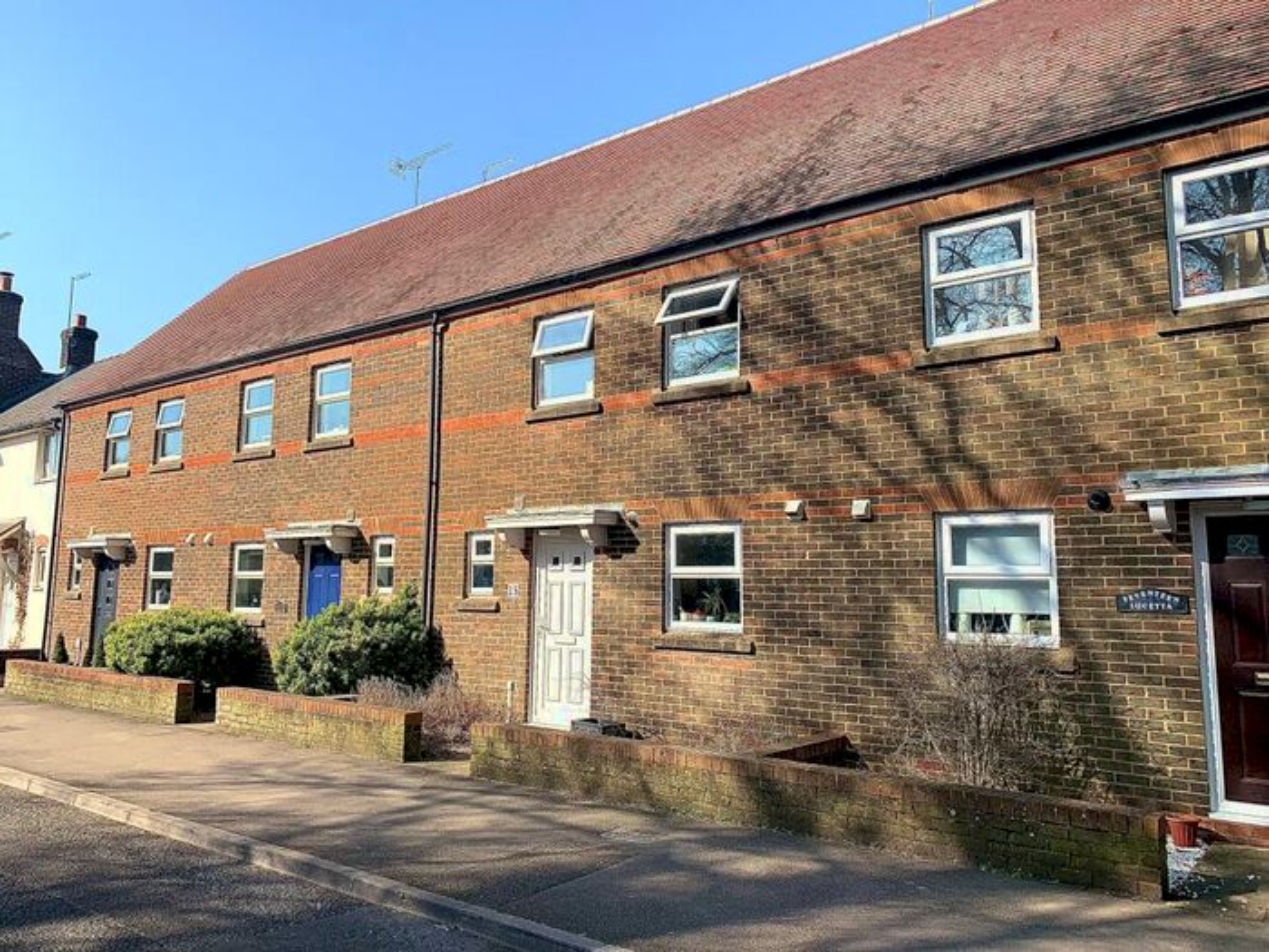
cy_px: 476
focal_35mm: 26
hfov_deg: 67.3
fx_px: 953
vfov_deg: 53.1
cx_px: 634
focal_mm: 4.25
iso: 25
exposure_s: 1/1368
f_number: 1.8
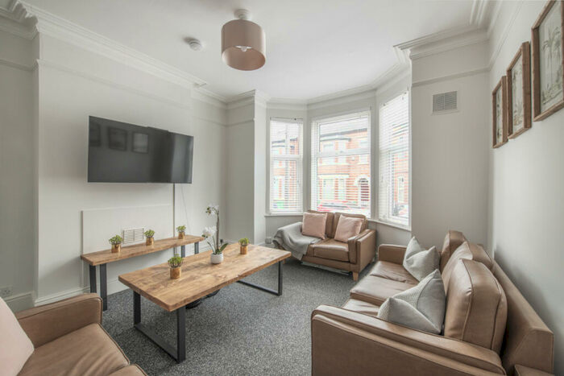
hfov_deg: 104.2
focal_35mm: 14
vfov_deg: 81.2
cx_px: 282
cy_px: 188
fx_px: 219
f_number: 11
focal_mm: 14
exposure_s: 1.3
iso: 200
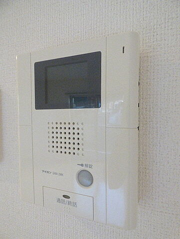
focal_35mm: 20
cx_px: 90
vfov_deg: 81.7
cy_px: 120
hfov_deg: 66.0
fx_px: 139
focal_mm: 3.58
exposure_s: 1/50
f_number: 2.8
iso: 800
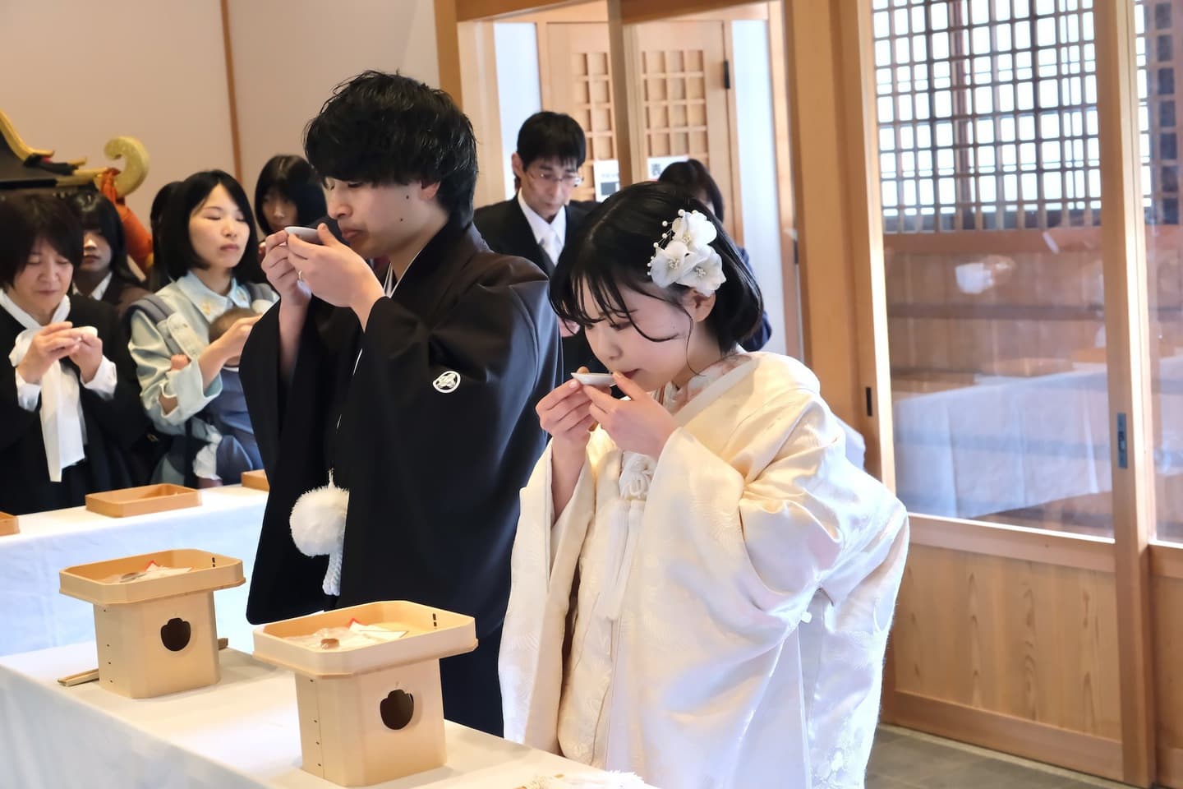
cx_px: 592
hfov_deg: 34.5
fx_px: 1906
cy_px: 394
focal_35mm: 58
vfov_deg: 23.4
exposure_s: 1/60
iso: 1600
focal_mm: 38.8
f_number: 5.6
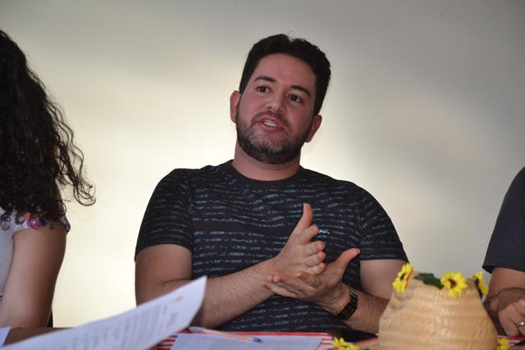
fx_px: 1860
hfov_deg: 16.1
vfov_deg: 10.8
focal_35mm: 128
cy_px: 175
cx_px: 262
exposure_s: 1/60
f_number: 5.6
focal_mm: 85
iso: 400
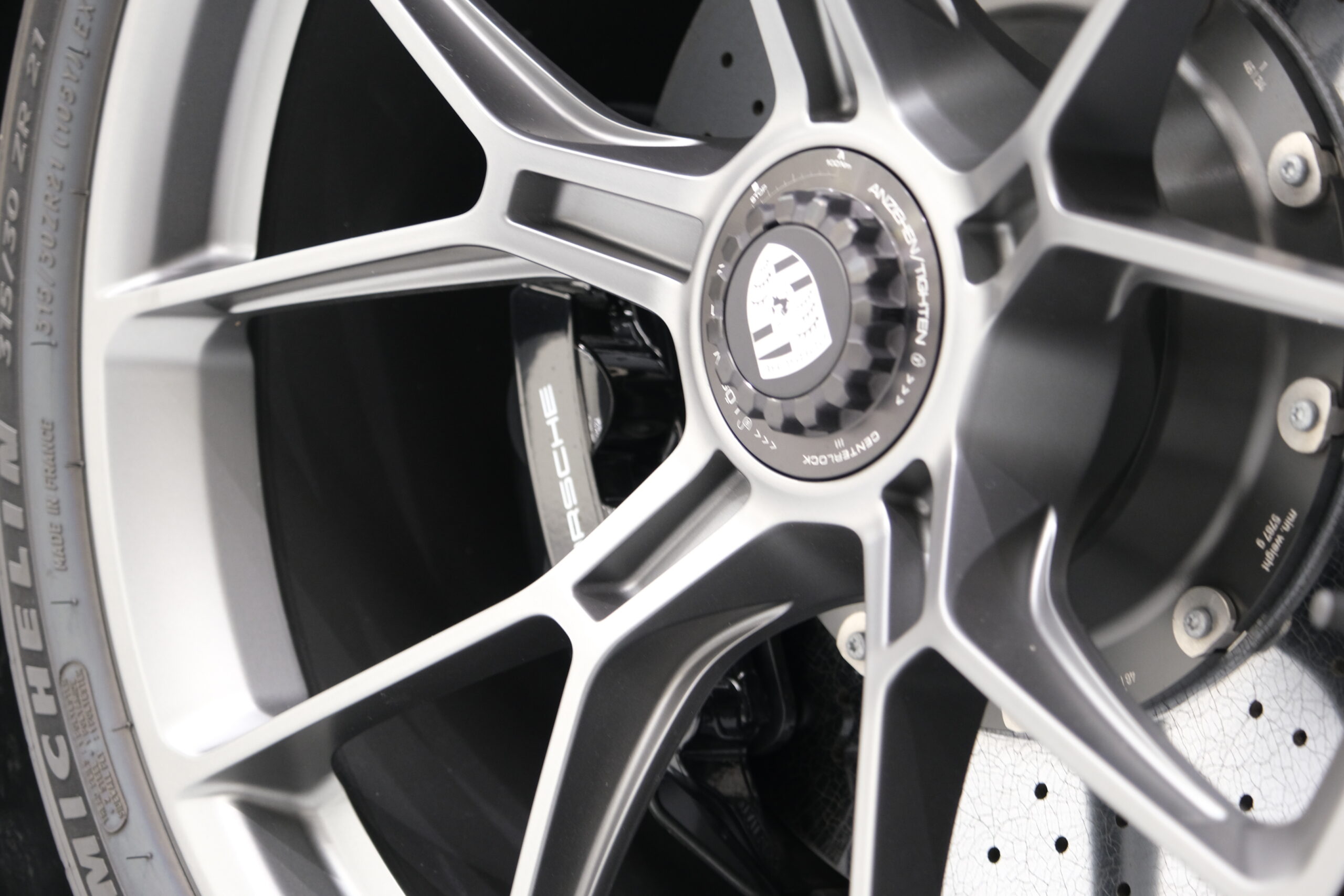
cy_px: 448
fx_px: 4480
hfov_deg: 17.1
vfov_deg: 11.4
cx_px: 672
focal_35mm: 120
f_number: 4
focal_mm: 80
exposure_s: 1/17
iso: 1000
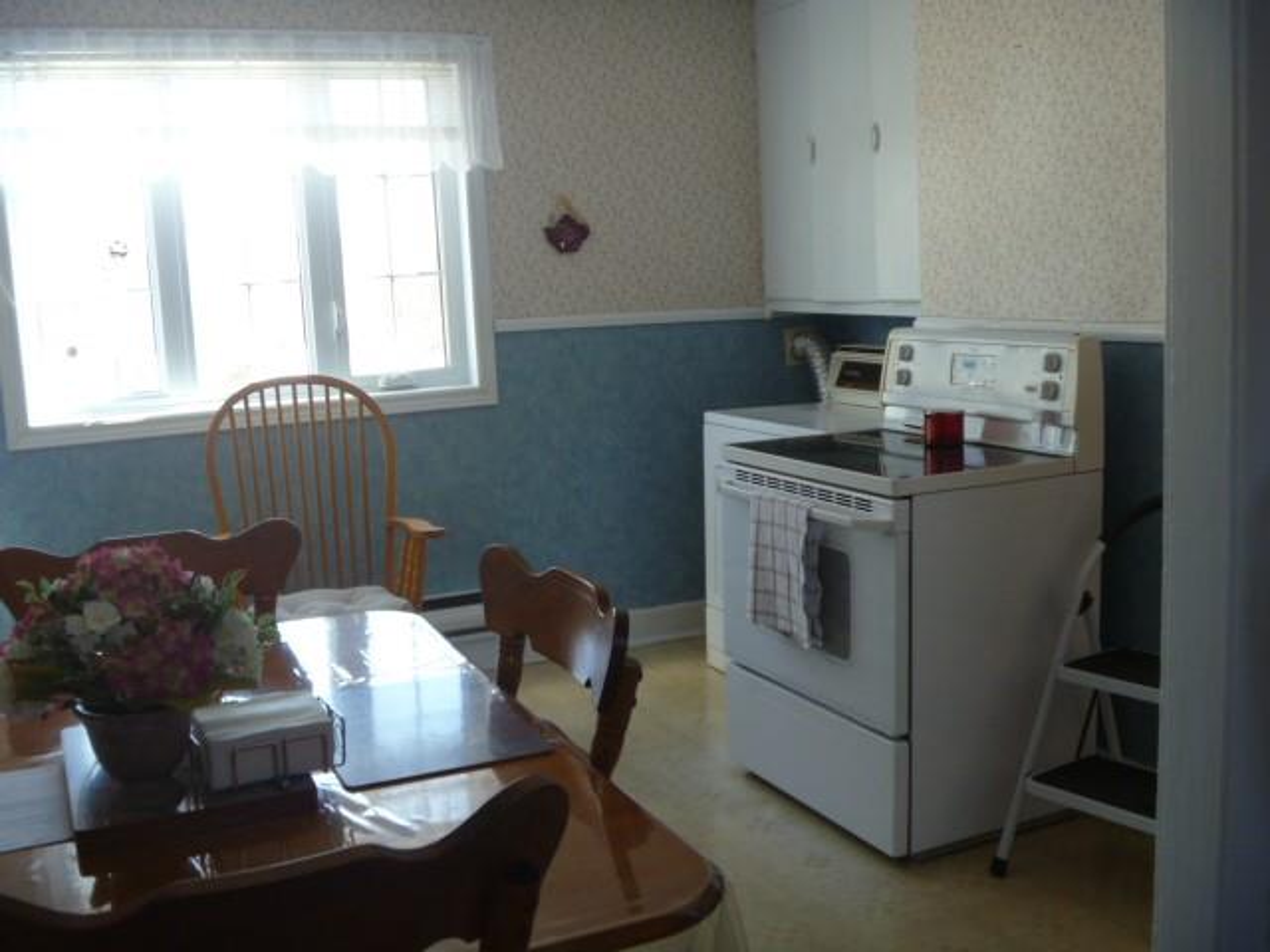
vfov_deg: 40.7
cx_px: 635
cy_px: 476
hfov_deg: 52.6
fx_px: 1284
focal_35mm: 35
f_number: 3.5
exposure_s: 1/30
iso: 125
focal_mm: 6.3
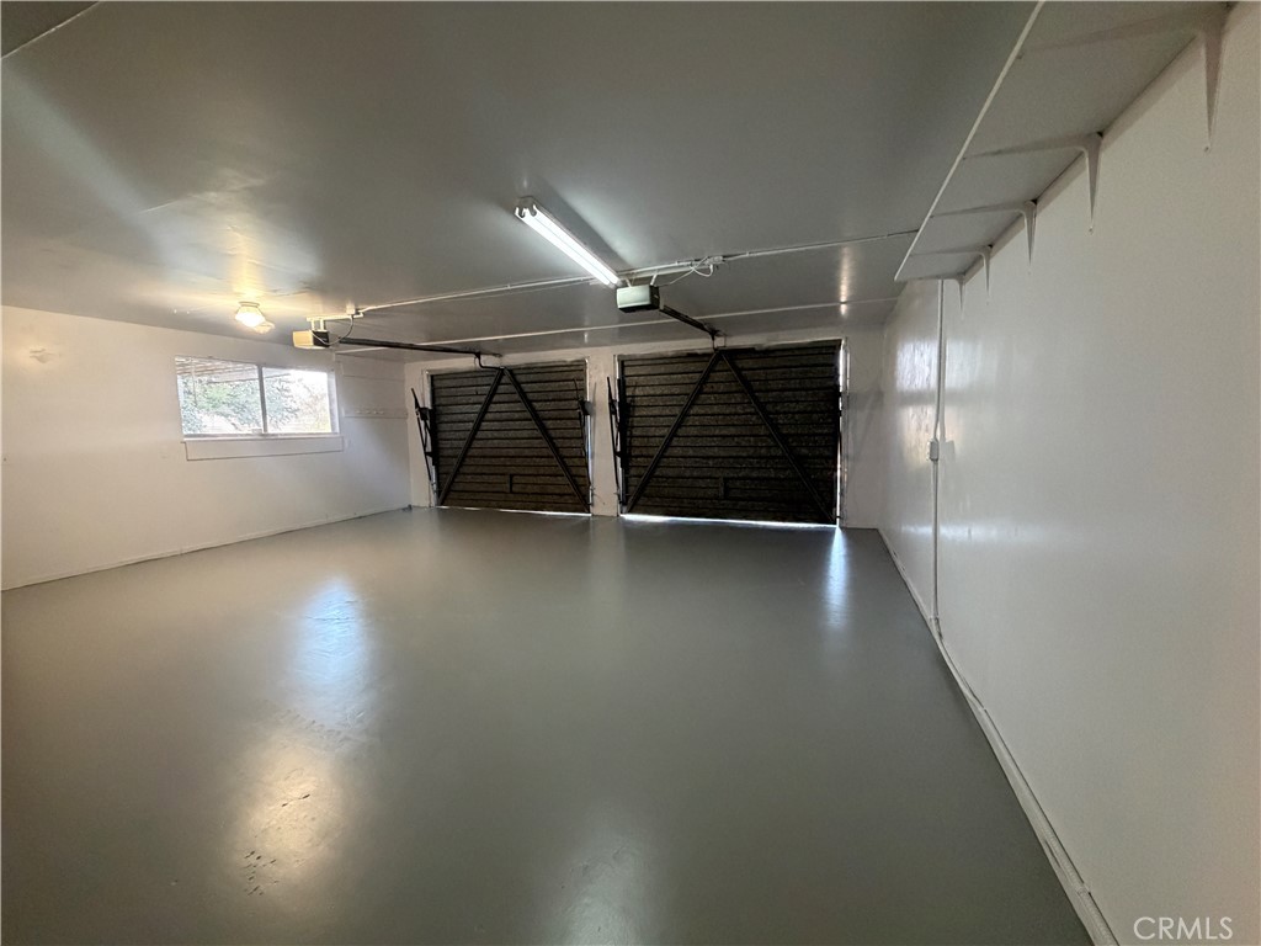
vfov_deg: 85.7
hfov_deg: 102.1
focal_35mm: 14
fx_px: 510
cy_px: 473
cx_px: 630
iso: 800
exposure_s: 1/60
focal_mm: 2.22
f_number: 2.2
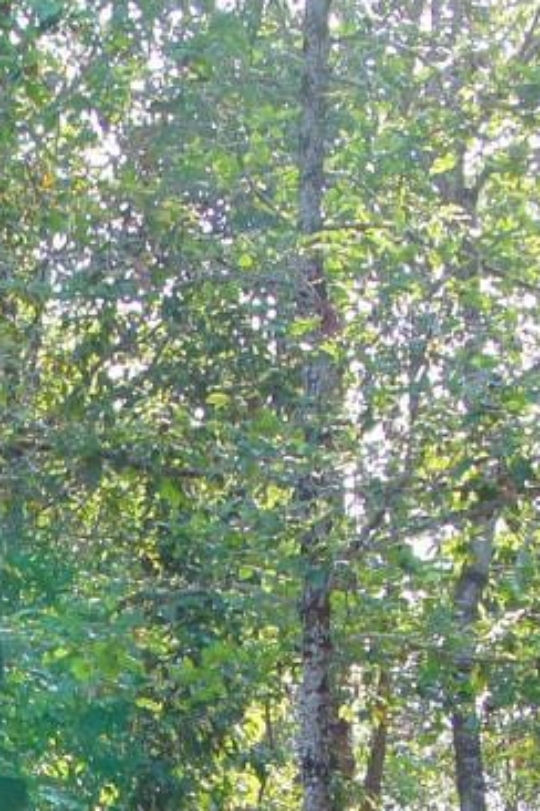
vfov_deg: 9.9
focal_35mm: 197
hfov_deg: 6.8
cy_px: 1426
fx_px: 4432
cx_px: -414
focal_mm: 27
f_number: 6.3
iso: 200
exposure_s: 1/100
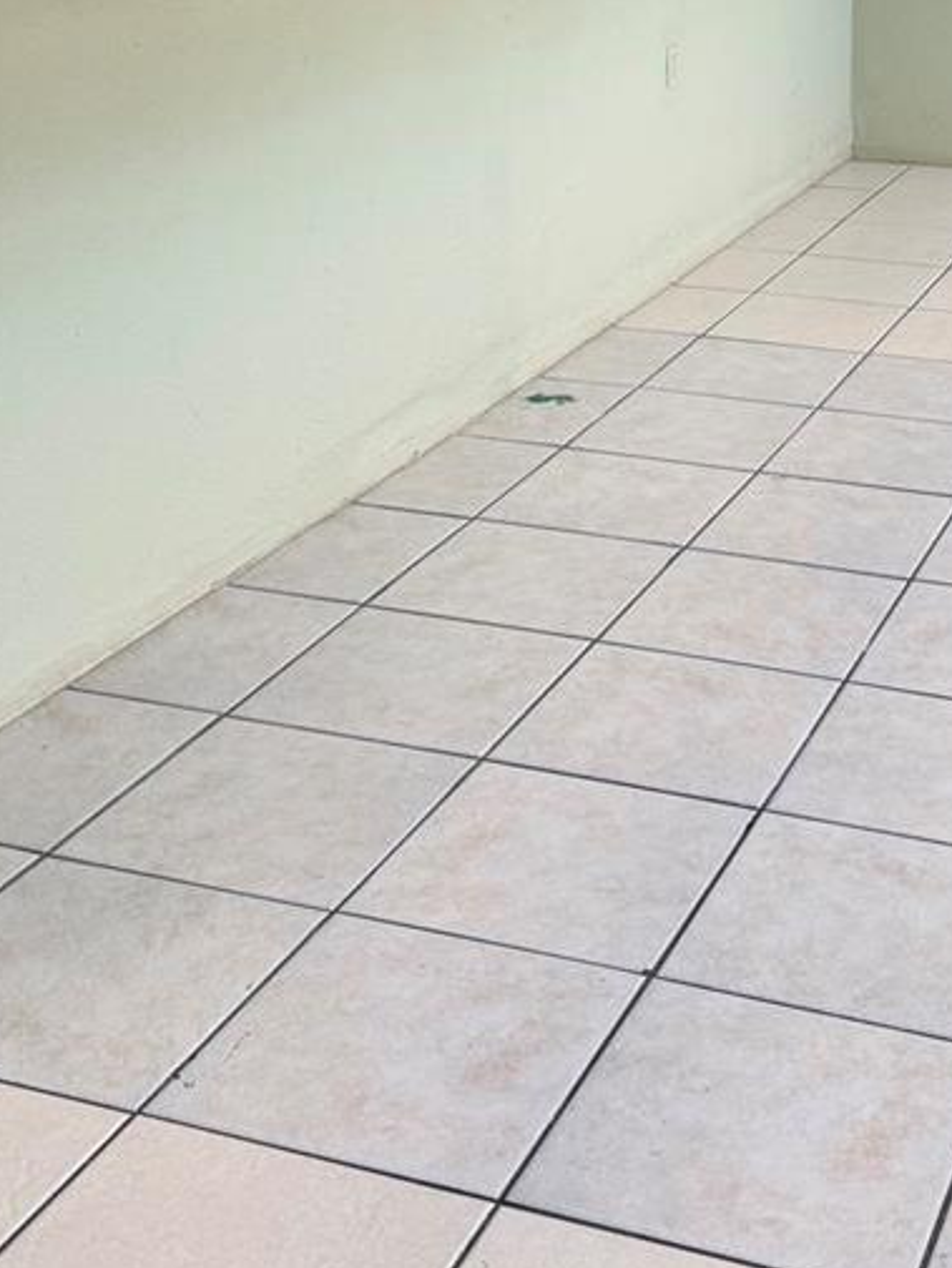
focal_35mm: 57
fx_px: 2089
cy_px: 136
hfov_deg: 25.3
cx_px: 751
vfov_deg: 32.2
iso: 50
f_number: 1.78
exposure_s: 1/121
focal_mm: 6.76
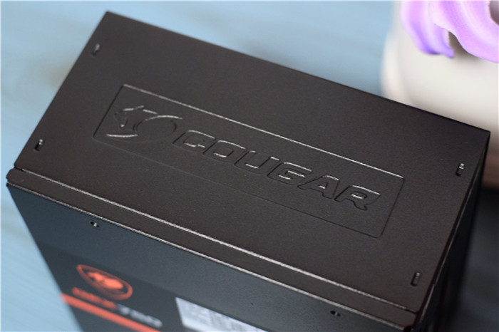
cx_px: 250
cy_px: 166
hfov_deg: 27.0
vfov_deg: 18.2
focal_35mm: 75
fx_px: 1039
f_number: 2.8
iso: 1600
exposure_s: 1/25
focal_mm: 50
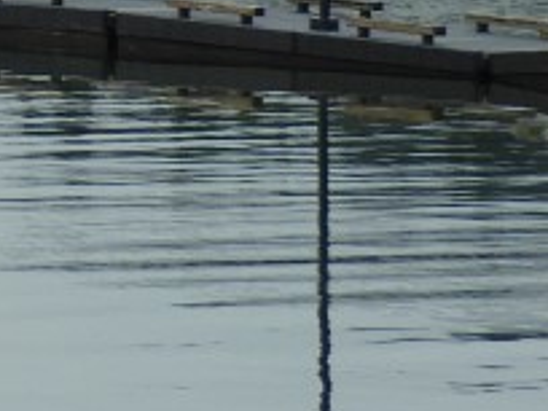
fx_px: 16797
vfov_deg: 1.4
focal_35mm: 1061
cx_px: -1010
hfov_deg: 1.9
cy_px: -940
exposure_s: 1/200
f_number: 5.2
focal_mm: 26.9
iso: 100
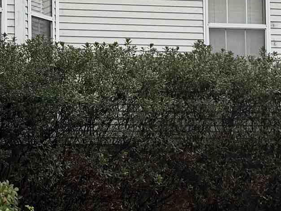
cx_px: -29
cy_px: 60
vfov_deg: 12.5
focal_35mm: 118
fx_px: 958
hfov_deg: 16.2
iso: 80
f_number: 1.78
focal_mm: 6.76
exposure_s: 1/750
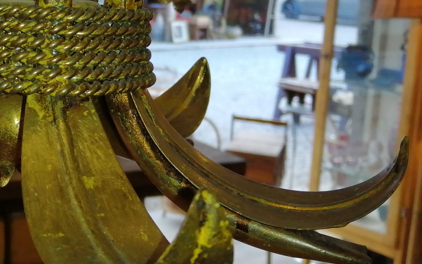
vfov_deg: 22.2
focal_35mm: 58
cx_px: -10
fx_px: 667
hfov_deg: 32.1
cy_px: 81
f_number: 1.8
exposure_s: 1/120
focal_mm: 3.6
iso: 64
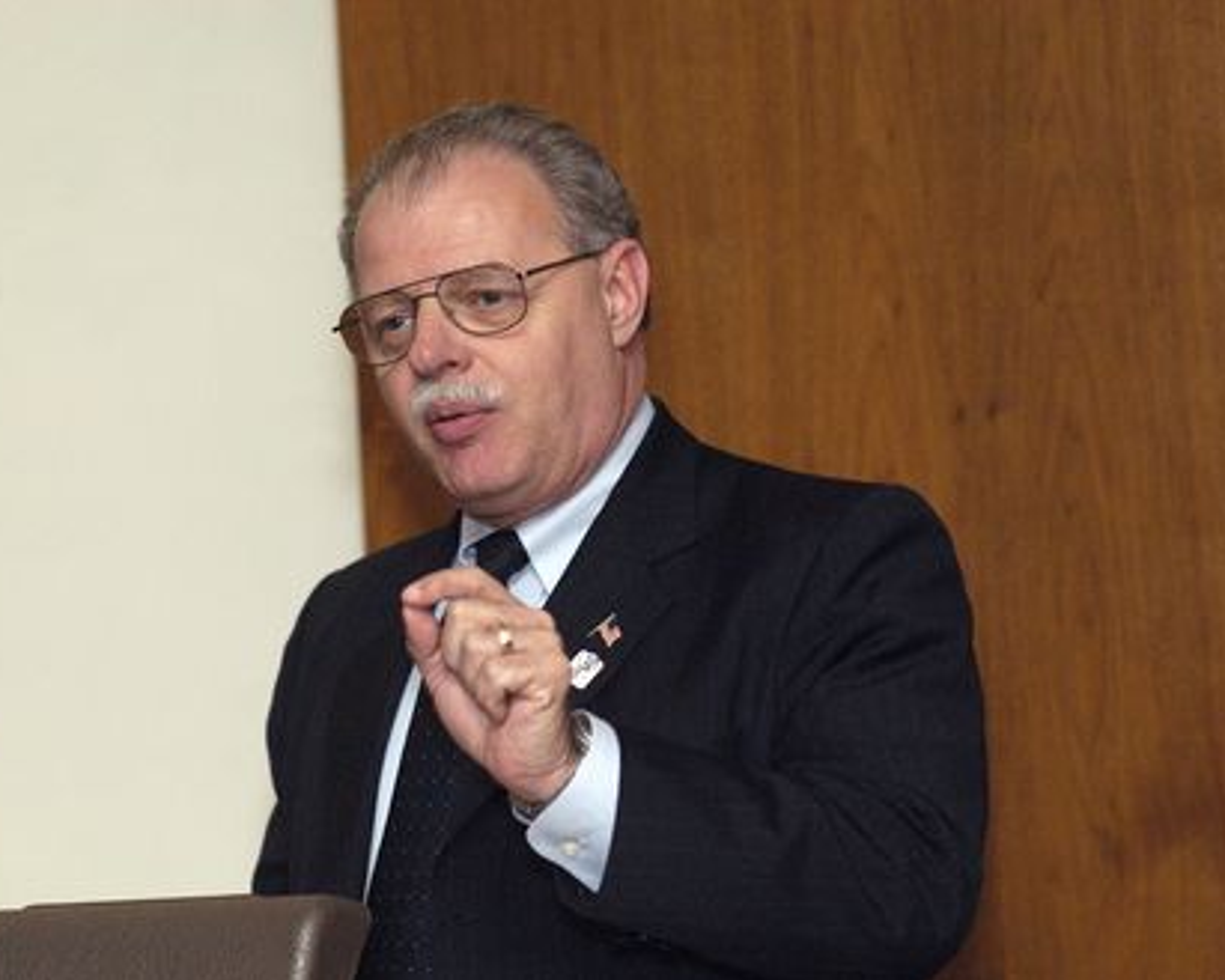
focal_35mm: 171
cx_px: 605
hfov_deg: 11.3
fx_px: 6201
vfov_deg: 9.0
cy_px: 491
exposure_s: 1/160
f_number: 4.5
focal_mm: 100
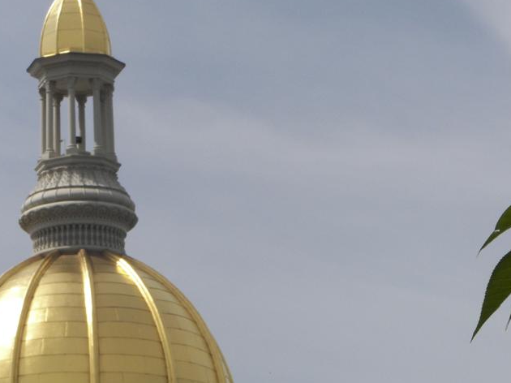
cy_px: 223
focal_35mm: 265
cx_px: 106
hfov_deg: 7.5
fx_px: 3910
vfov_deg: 5.6
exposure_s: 1/500
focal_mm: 27
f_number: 6.3
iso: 64
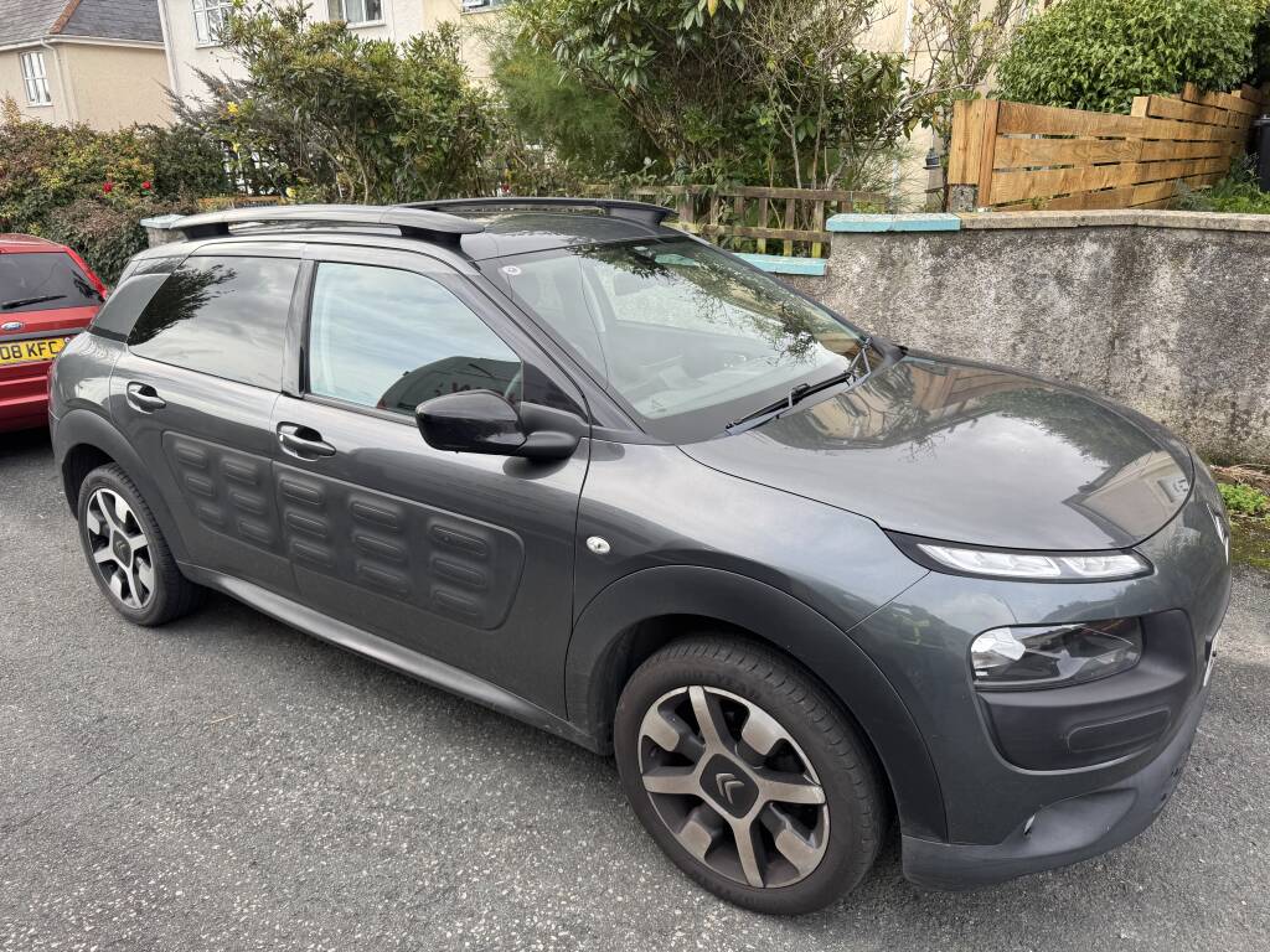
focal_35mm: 24
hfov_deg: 71.6
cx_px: 635
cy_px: 476
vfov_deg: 56.8
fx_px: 881
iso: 80
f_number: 1.78
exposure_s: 1/436
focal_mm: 6.76
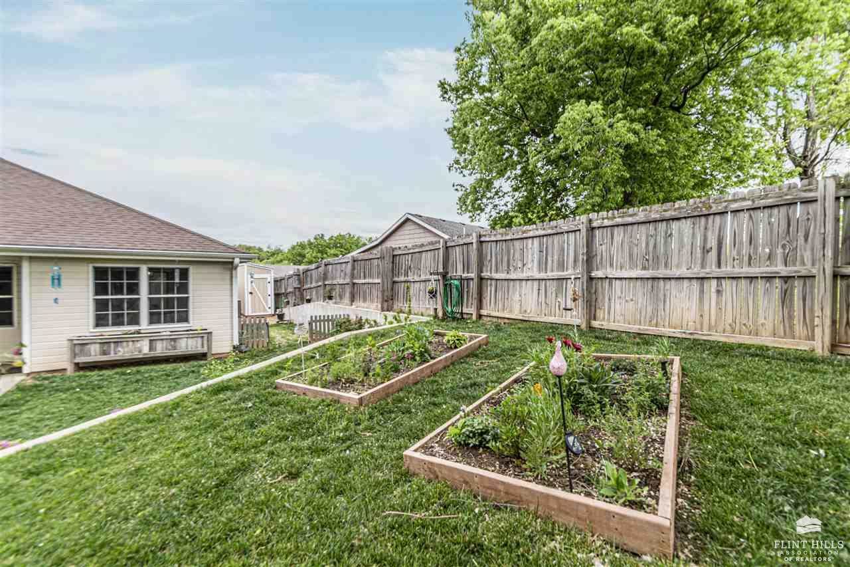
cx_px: 425
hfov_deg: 100.4
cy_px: 284
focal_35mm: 15
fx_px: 354
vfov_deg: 77.3
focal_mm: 10
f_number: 5.6
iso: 100
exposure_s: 1/100
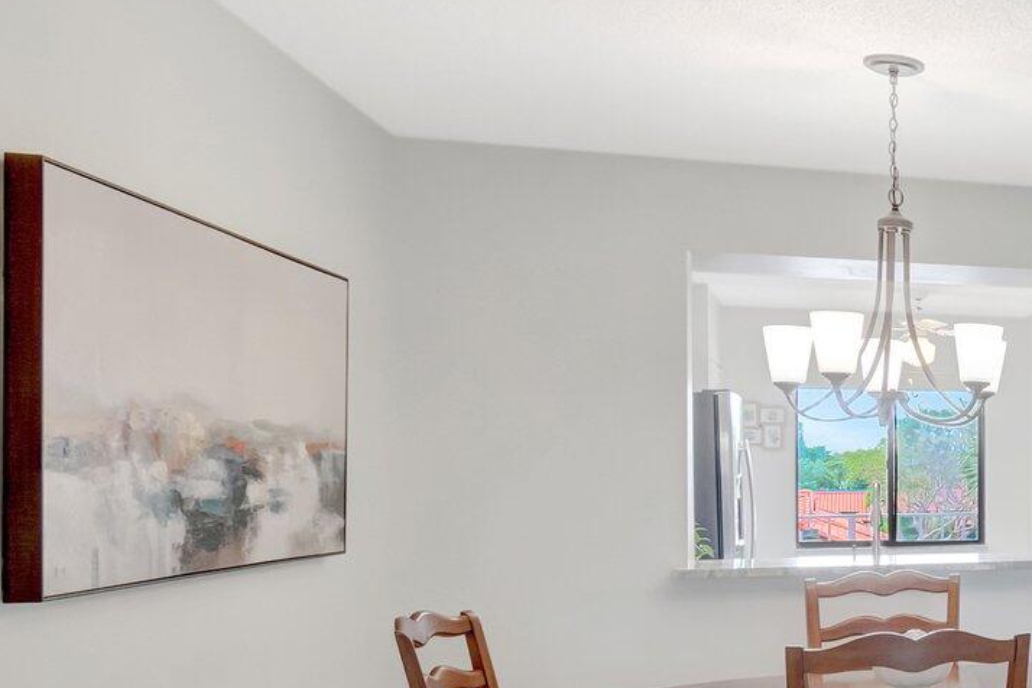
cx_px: 1408
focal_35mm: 43
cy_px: 486
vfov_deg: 30.8
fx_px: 1233
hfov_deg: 31.8
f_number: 8
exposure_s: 1/13
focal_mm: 10
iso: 1000
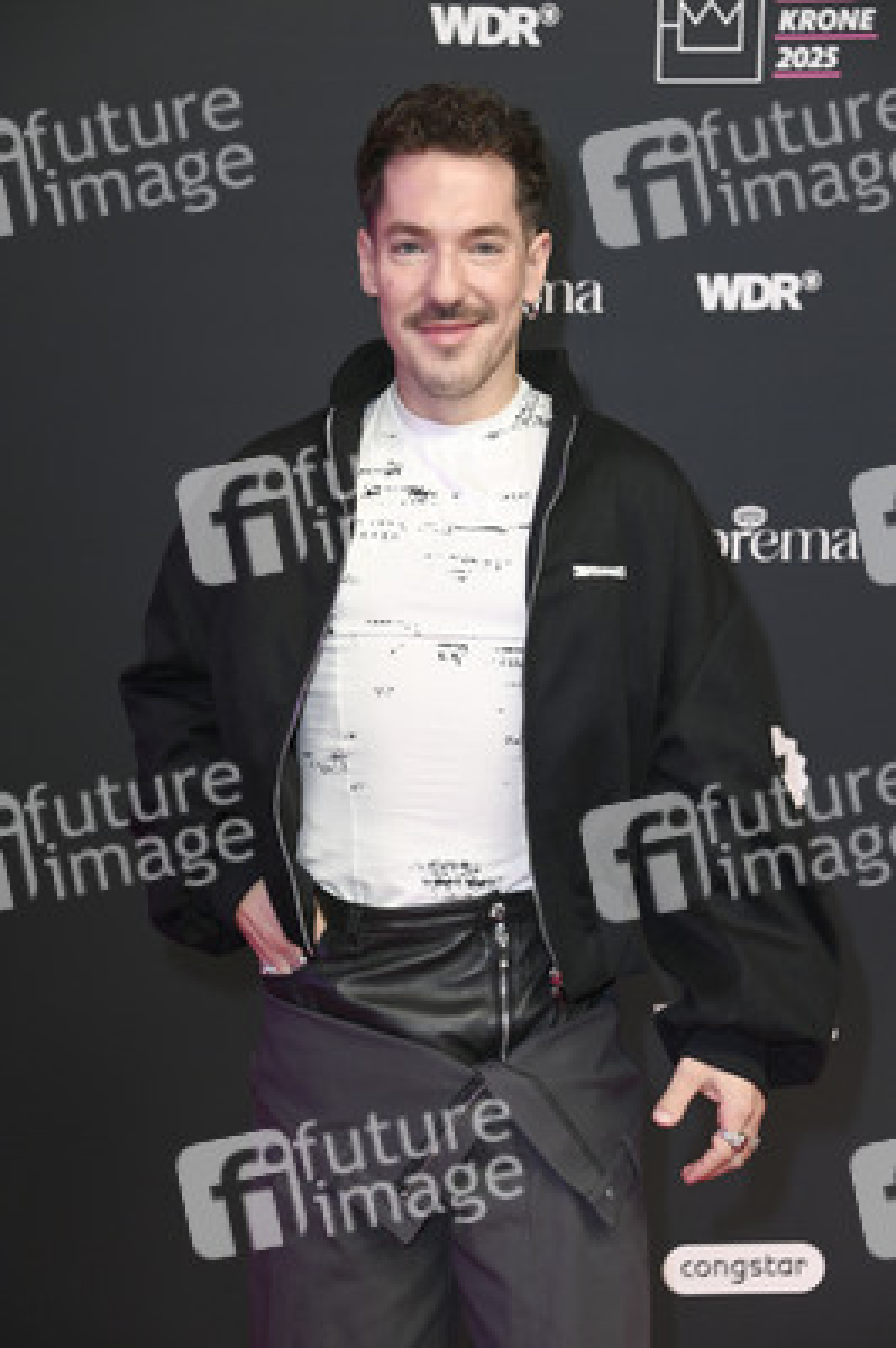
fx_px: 3366
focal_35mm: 90
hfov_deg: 15.2
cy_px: 674
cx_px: 448
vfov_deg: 22.6
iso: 1000
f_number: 5.6
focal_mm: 90
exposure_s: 1/250
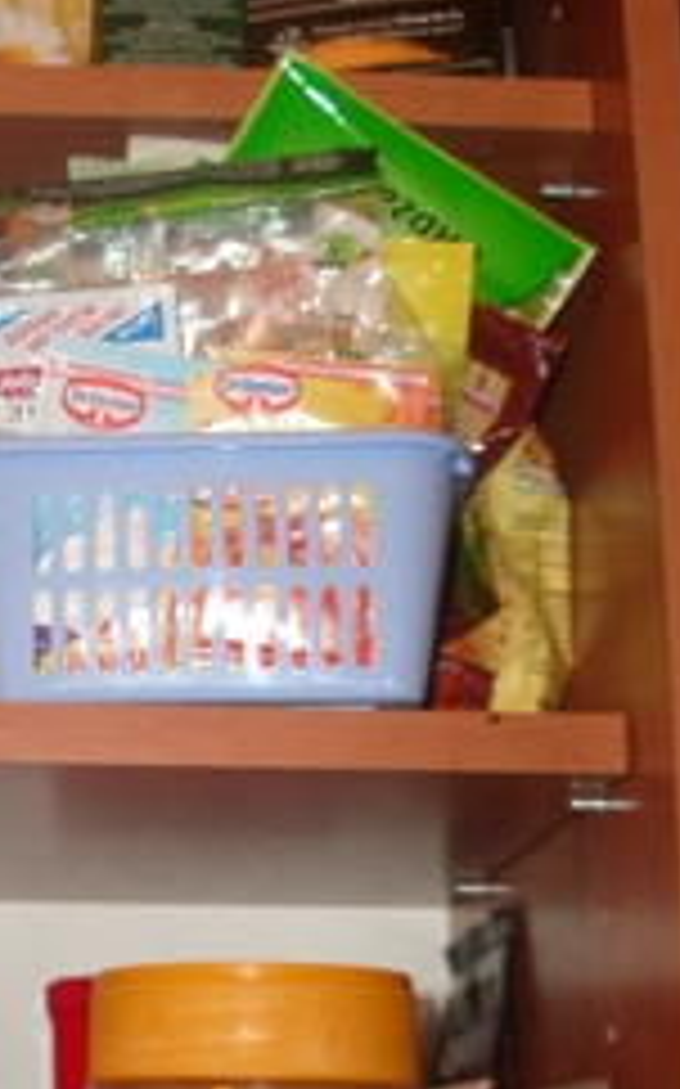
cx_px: 36
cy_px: 716
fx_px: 2048
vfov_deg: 29.6
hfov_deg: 18.5
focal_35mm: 69
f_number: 2.6
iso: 200
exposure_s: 1/60
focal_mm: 5.8
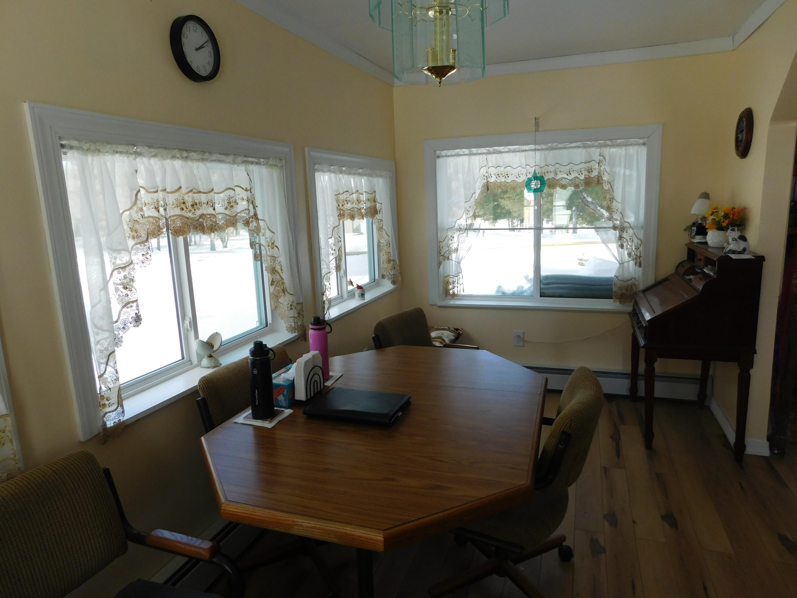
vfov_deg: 58.9
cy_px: 299
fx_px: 530
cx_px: 398
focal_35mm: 23
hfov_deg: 73.9
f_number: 3
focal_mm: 4
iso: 125
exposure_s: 1/200
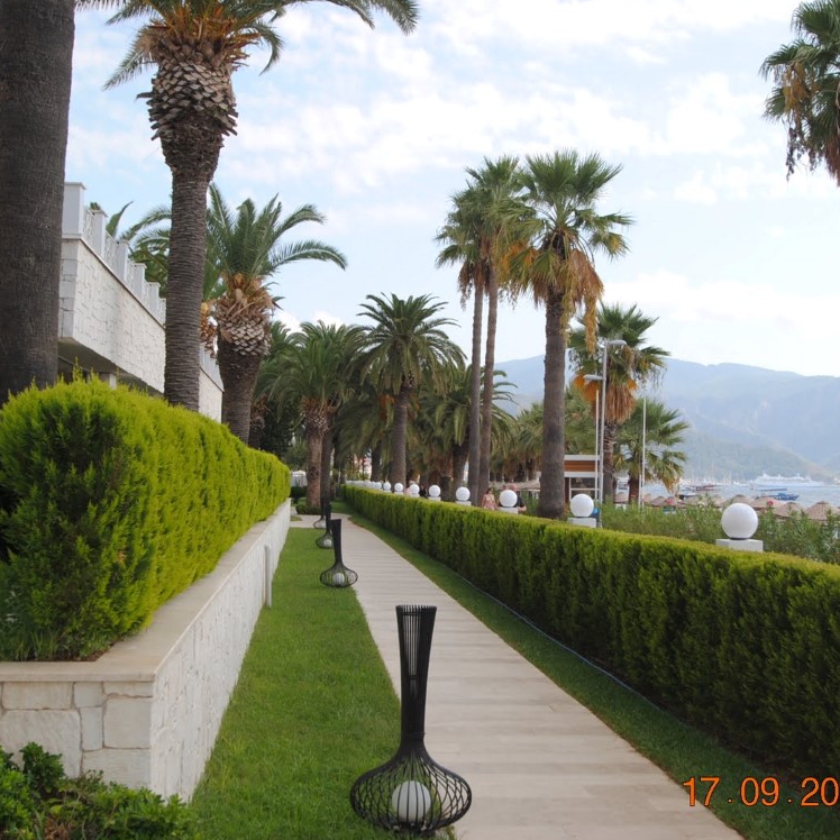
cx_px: 478
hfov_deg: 36.0
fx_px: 1290
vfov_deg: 36.1
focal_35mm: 47
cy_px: 426
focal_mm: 24
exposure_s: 1/200
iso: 100
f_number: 5.6
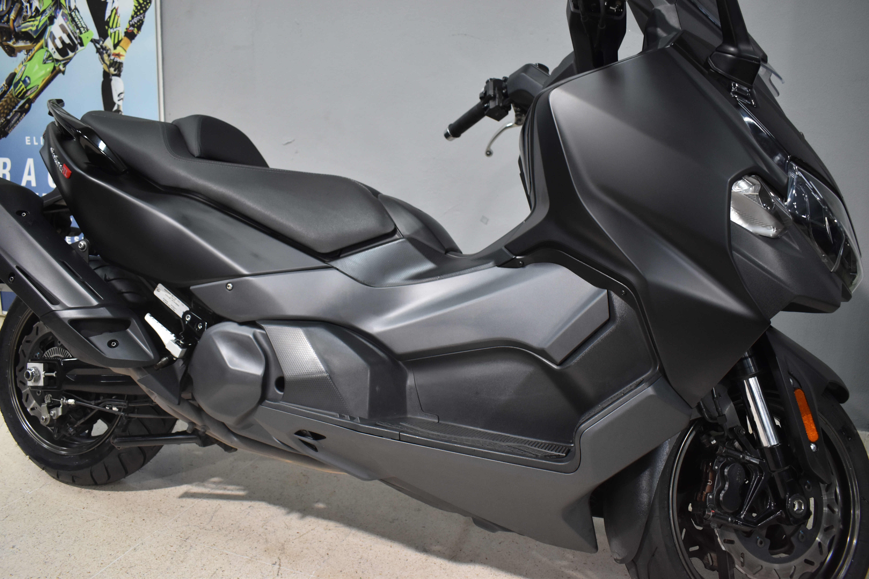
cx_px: 434
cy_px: 290
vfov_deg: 43.6
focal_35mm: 30
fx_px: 724
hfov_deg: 61.9
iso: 800
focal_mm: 20
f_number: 3.5
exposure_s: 1/50
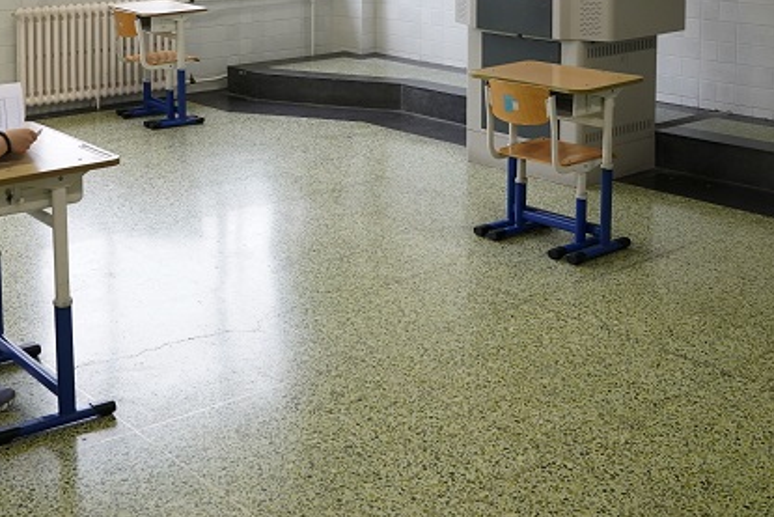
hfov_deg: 37.6
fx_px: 1118
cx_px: 241
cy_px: -28
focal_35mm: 52
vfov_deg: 24.5
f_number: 6.3
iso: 1250
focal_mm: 24
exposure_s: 1/160
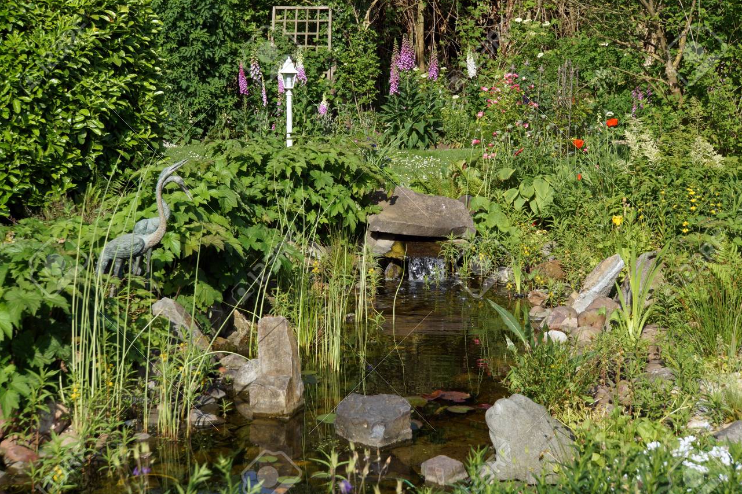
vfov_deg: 19.7
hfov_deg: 29.2
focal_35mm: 69
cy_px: 244
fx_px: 1422
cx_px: 373
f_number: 8
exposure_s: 1/200
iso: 100
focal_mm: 45.9
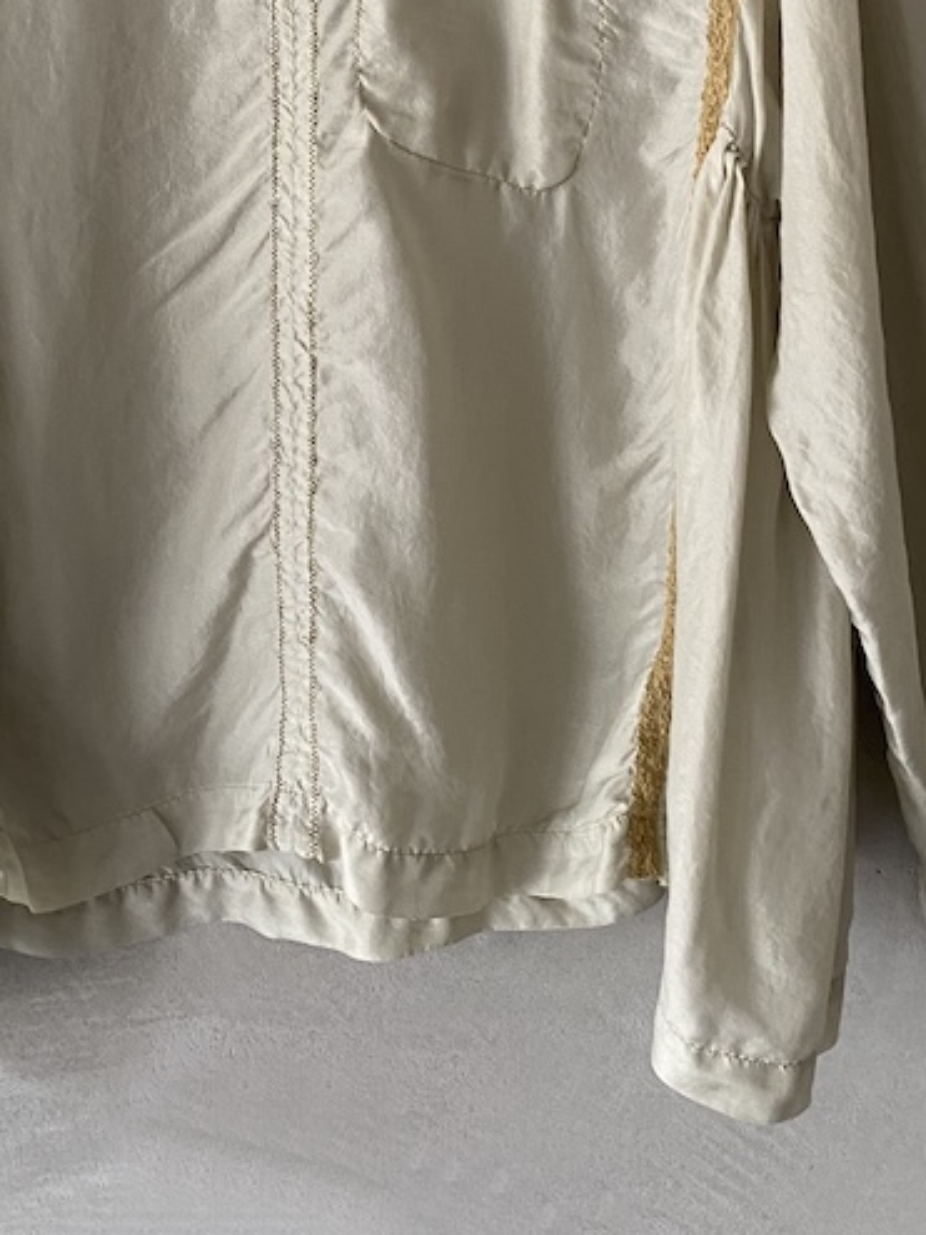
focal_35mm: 56
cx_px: 329
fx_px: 1998
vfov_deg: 33.0
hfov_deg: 26.0
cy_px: 176
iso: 125
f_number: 1.8
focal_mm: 4.25
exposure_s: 1/67
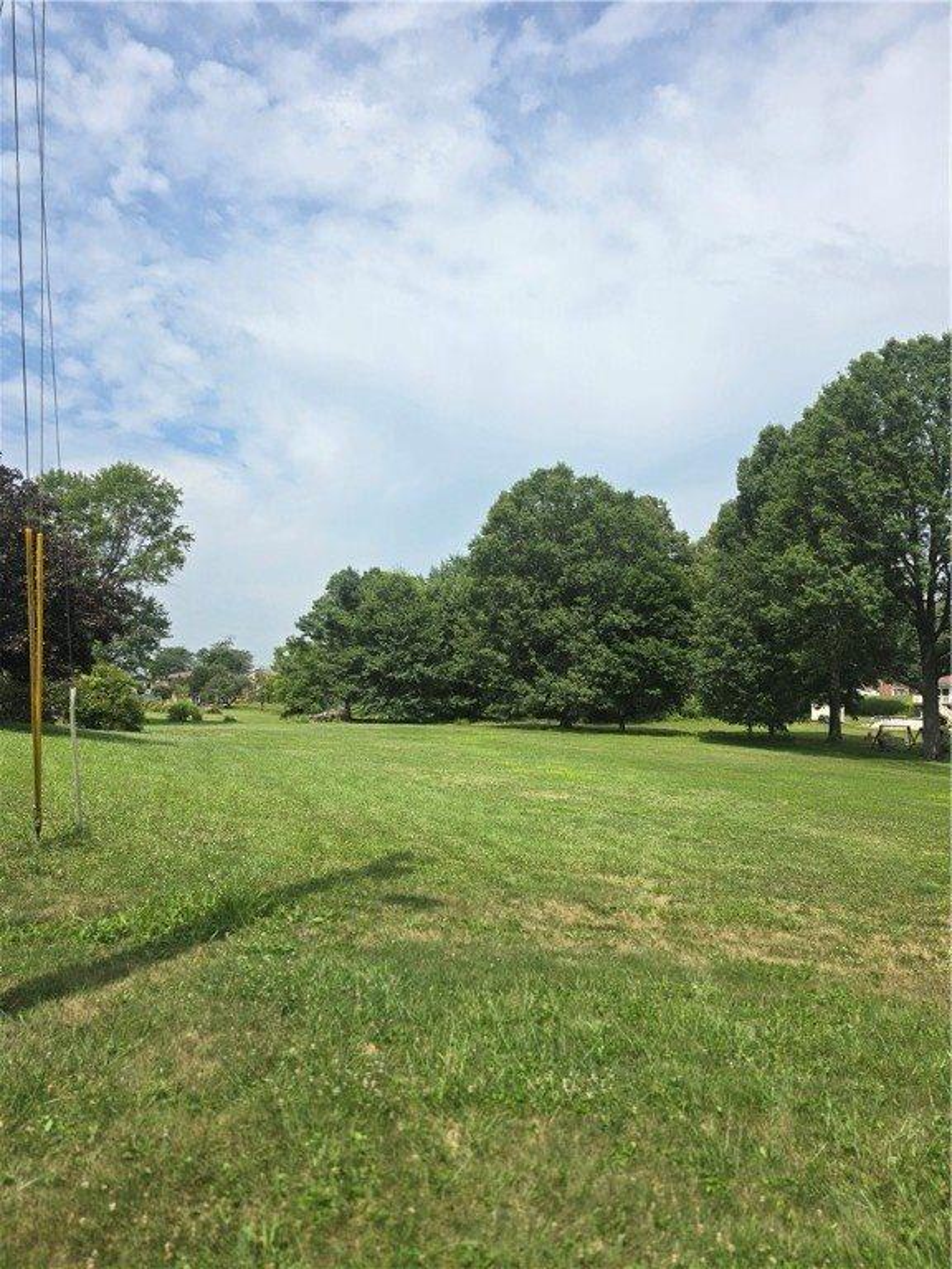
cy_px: 634
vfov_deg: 73.9
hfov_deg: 58.9
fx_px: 843
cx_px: 476
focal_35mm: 23
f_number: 1.7
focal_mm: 6.3
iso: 12
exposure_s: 1/1235
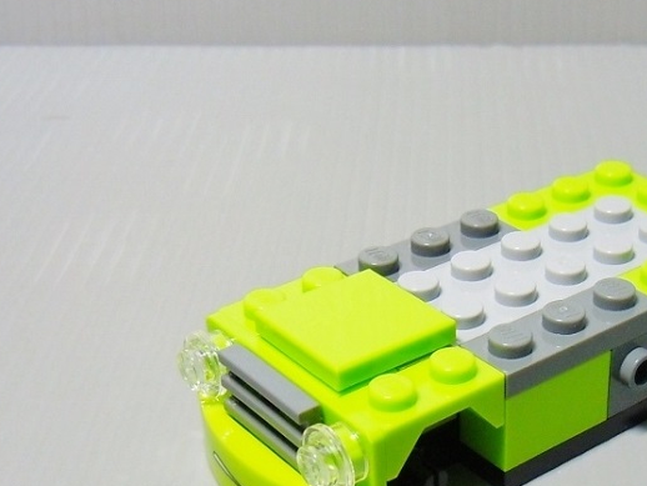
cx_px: 478
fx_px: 860
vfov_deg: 31.2
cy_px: 334
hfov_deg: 40.2
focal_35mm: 46
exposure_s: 1/15
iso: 200
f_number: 3.5
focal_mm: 5.4
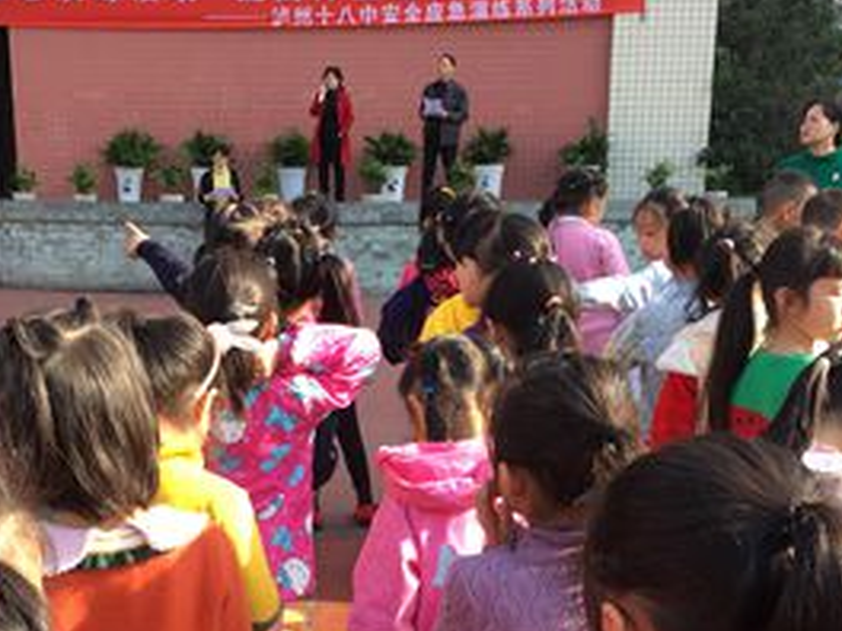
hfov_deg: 34.8
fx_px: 1338
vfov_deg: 25.9
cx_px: 335
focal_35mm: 55
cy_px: 531
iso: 25
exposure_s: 1/227
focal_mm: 4.15
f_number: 2.2
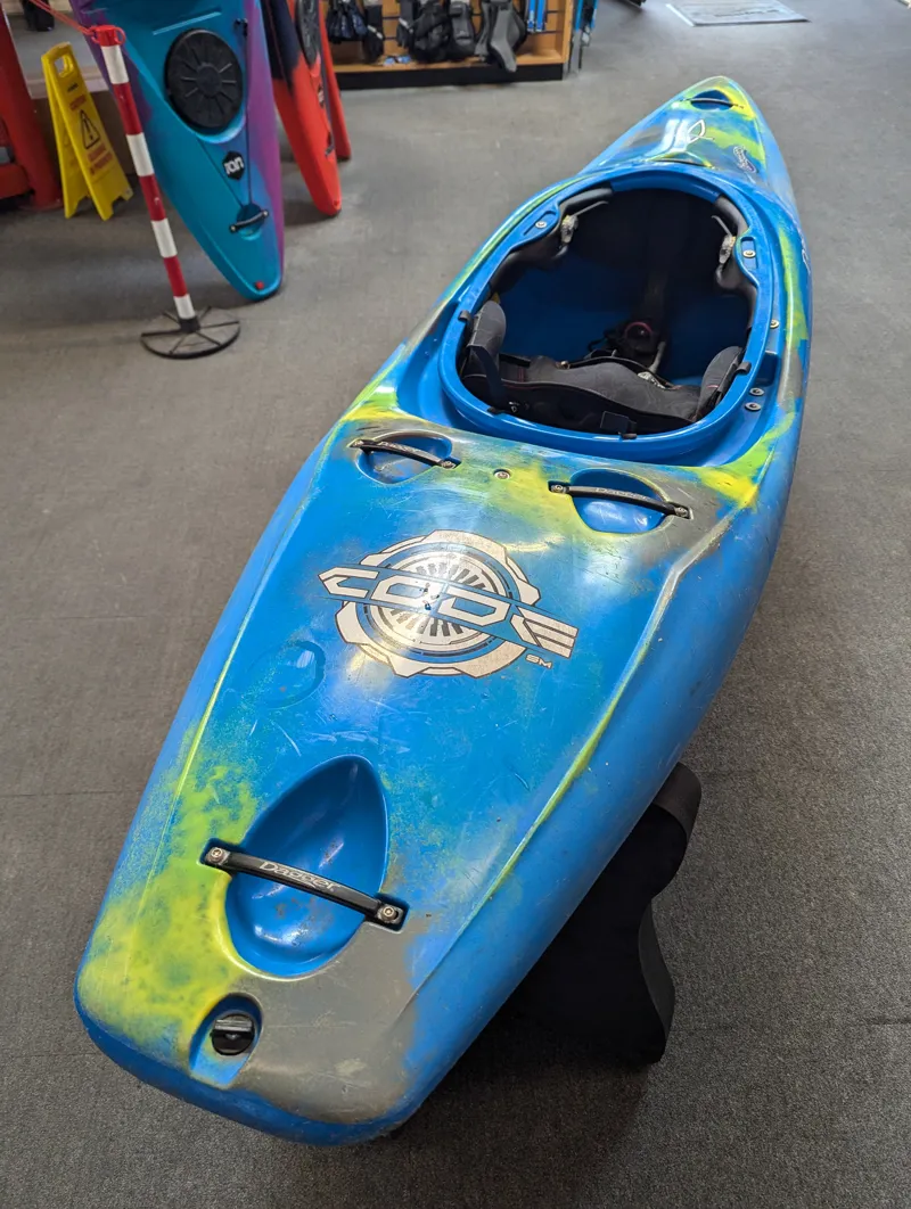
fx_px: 840
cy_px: 604
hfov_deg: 57.0
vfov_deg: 71.5
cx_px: 456
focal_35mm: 24
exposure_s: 1/33.3
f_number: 1.85
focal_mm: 6.81
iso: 62
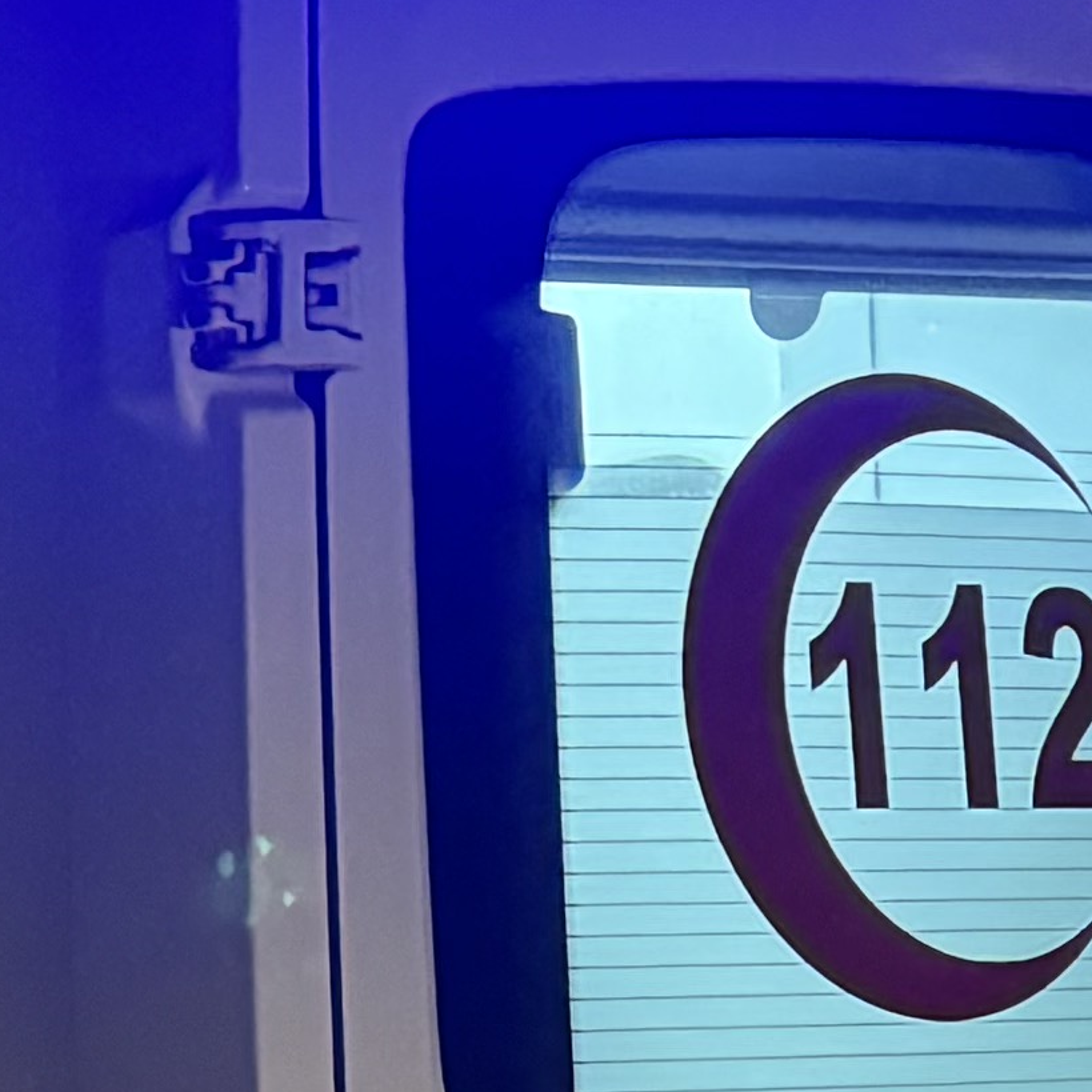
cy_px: 1277
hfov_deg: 10.3
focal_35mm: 148
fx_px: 5282
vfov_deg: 11.6
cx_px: -1477
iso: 800
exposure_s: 1/47
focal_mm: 6.76
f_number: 1.78
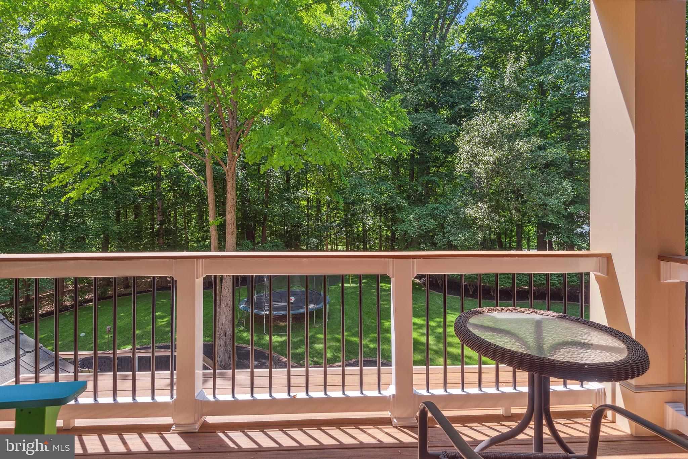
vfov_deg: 73.7
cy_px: 230
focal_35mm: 16
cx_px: 344
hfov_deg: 96.7
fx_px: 306
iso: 200
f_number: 8
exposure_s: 1/160
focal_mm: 16
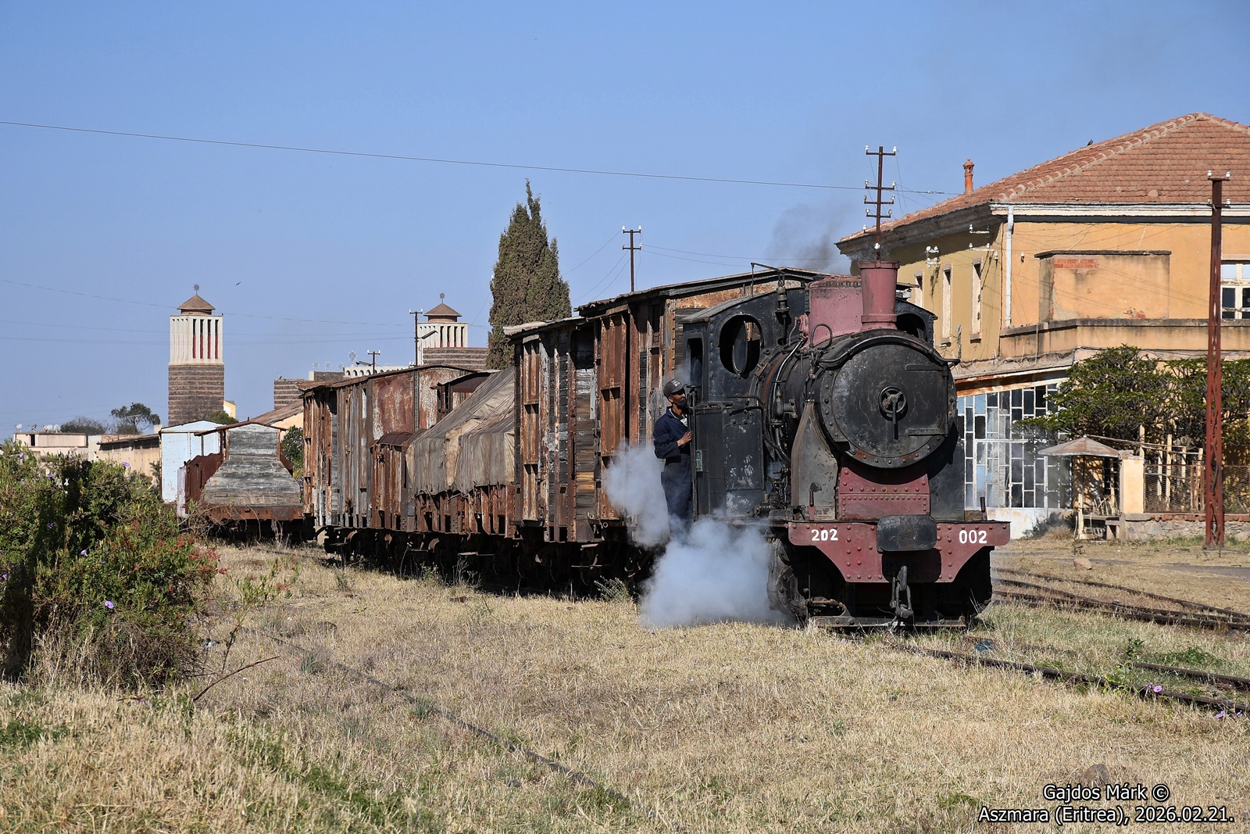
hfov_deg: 14.4
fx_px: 4931
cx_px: 625
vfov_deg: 9.7
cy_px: 417
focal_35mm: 142
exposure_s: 1/800
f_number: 8
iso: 200
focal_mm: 95
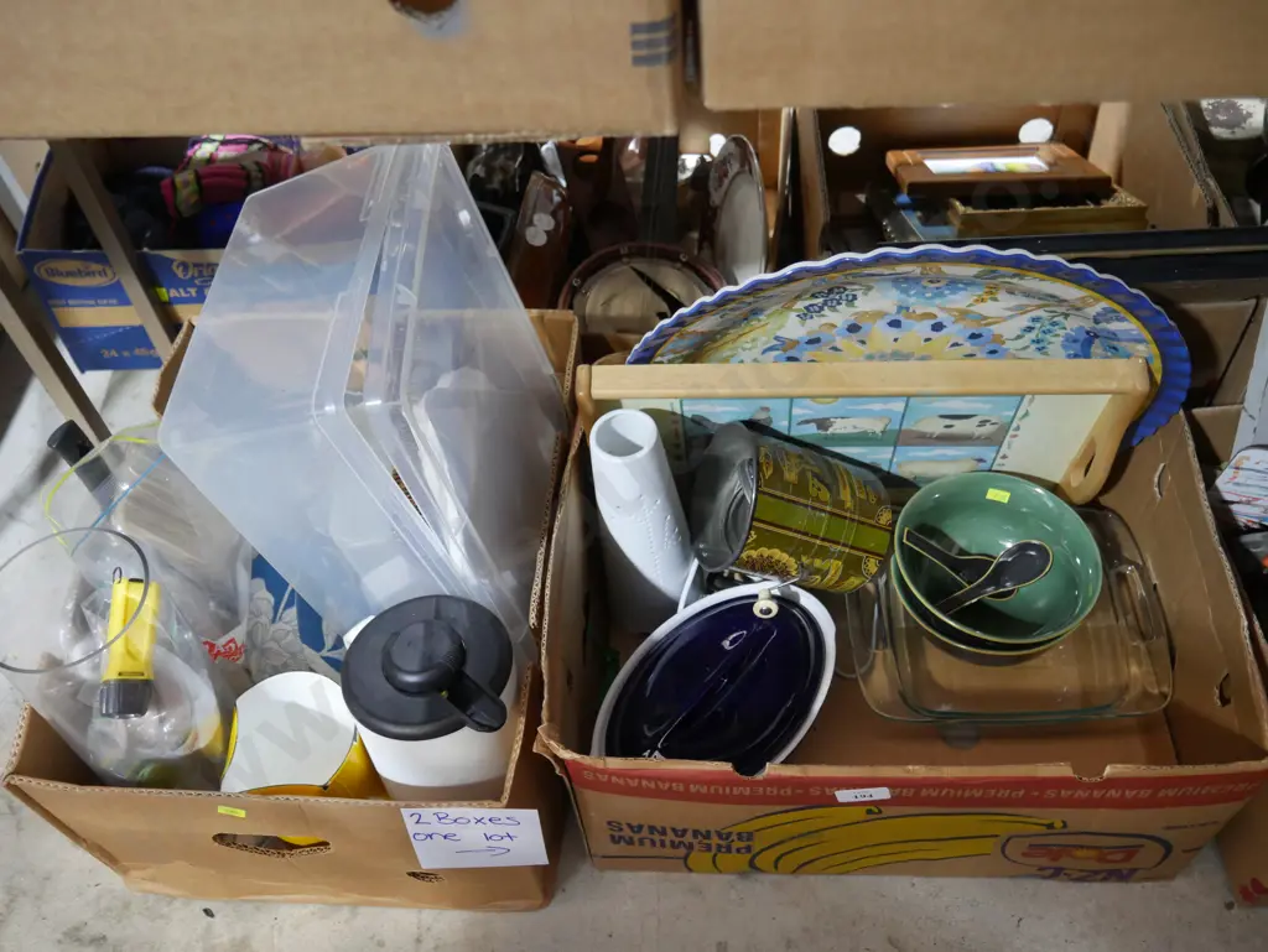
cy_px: 476
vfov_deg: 44.2
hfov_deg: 56.8
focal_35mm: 32
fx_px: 1173
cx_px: 634
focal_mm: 16
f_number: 3.6
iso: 1250
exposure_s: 1/60
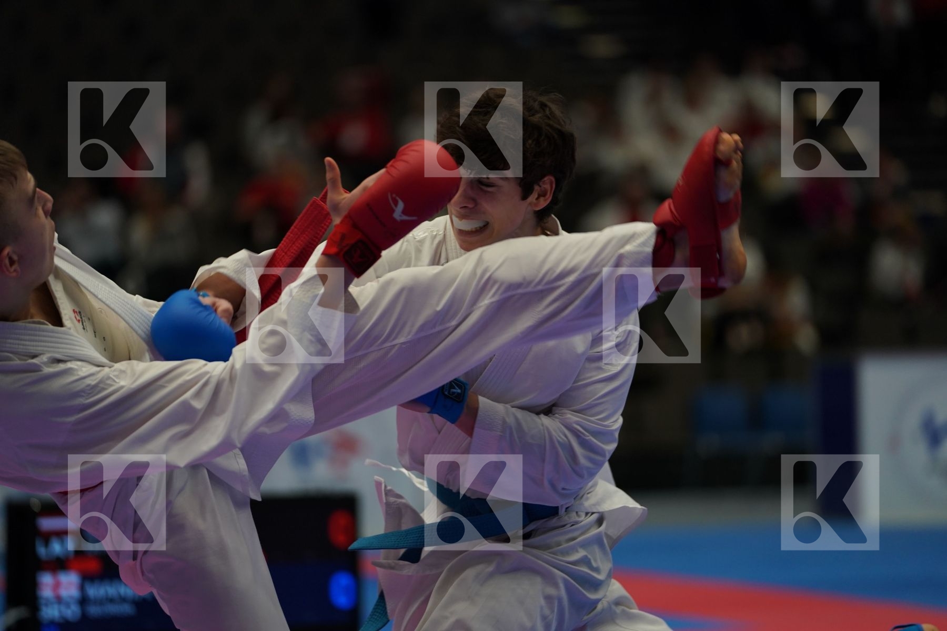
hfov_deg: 12.7
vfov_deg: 8.5
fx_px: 4261
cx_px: 474
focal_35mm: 162
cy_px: 316
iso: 1000
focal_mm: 162
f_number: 2.8
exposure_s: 1/1000
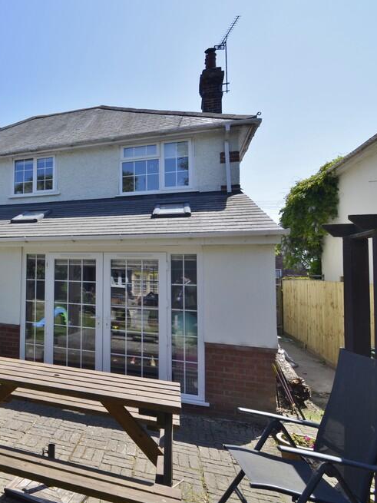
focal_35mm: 25
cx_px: -12
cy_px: 246
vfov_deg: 69.9
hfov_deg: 45.3
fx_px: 360
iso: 180
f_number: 8
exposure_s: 1/250
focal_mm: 11
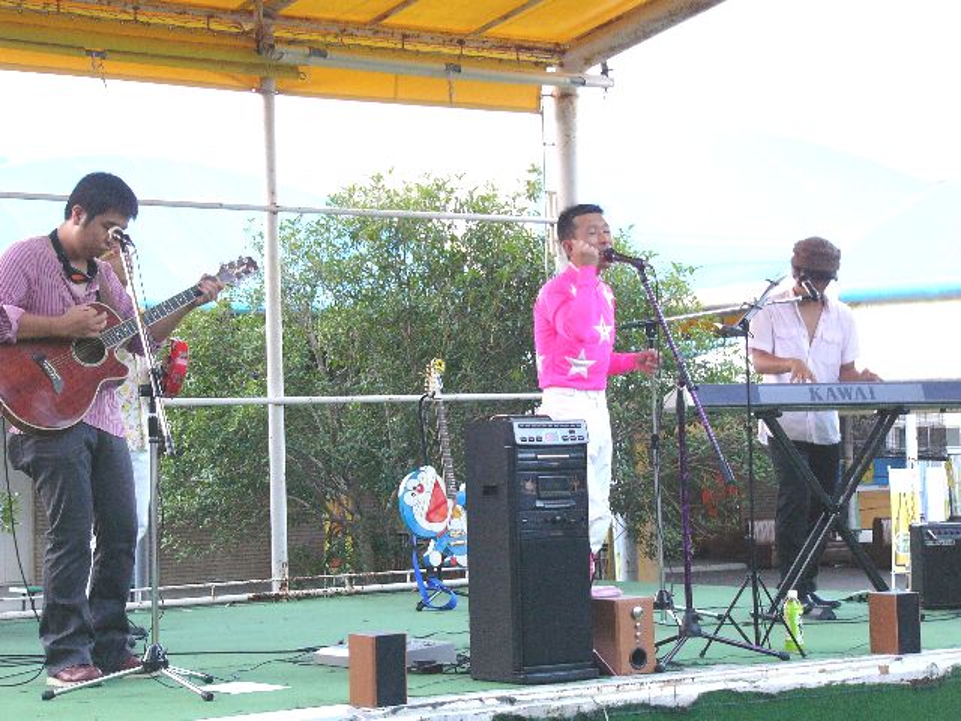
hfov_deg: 22.5
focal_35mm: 87
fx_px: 2415
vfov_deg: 17.0
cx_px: 480
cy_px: 360
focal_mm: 14.5
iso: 200
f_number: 2.8
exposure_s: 1/20
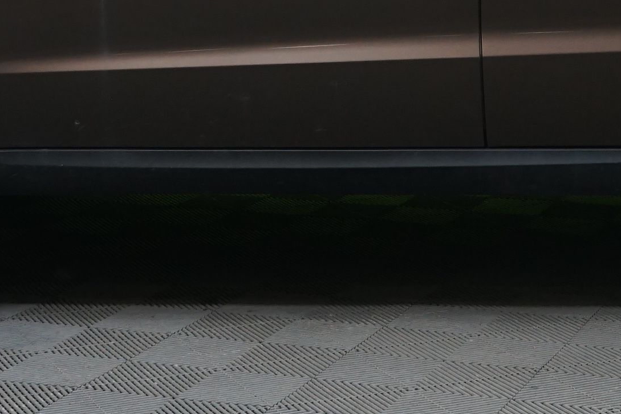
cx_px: 446
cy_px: -55
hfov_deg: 18.2
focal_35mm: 112
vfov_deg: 12.0
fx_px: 1932
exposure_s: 1/20
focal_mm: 31
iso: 1000
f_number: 4.5
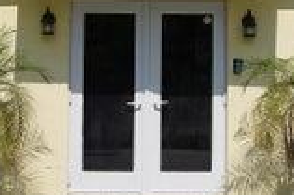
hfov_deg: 16.0
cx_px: 158
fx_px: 1044
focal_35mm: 128
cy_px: -19
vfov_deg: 10.6
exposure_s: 1/640
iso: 100
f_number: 8
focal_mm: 28
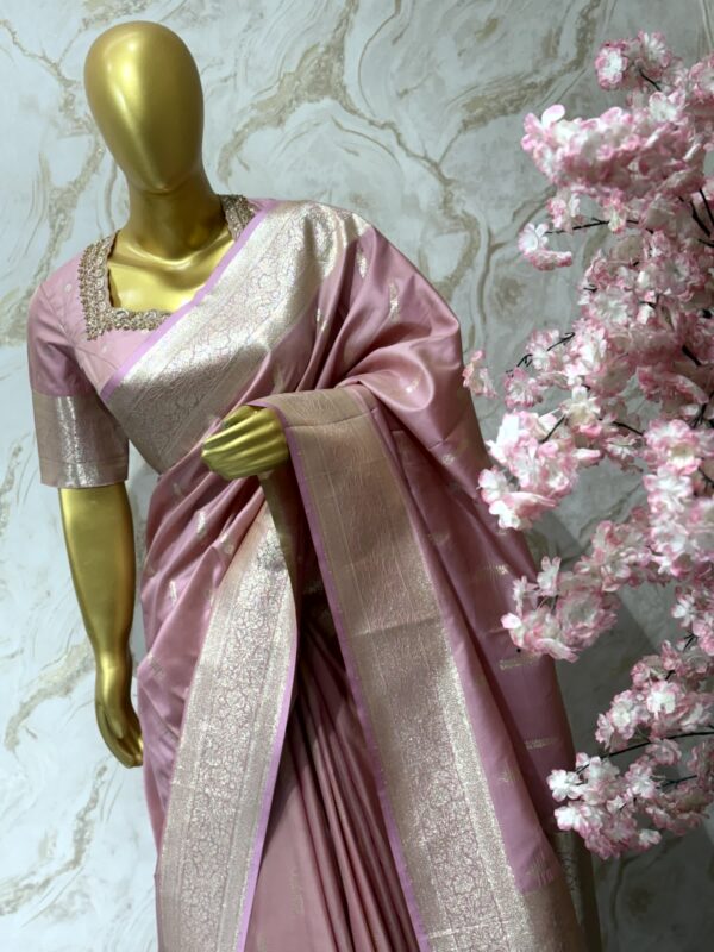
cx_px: 357
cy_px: 476
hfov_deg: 28.0
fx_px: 1430
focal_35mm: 52
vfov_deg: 36.8
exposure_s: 1/100
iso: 40
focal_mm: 5.96
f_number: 1.6
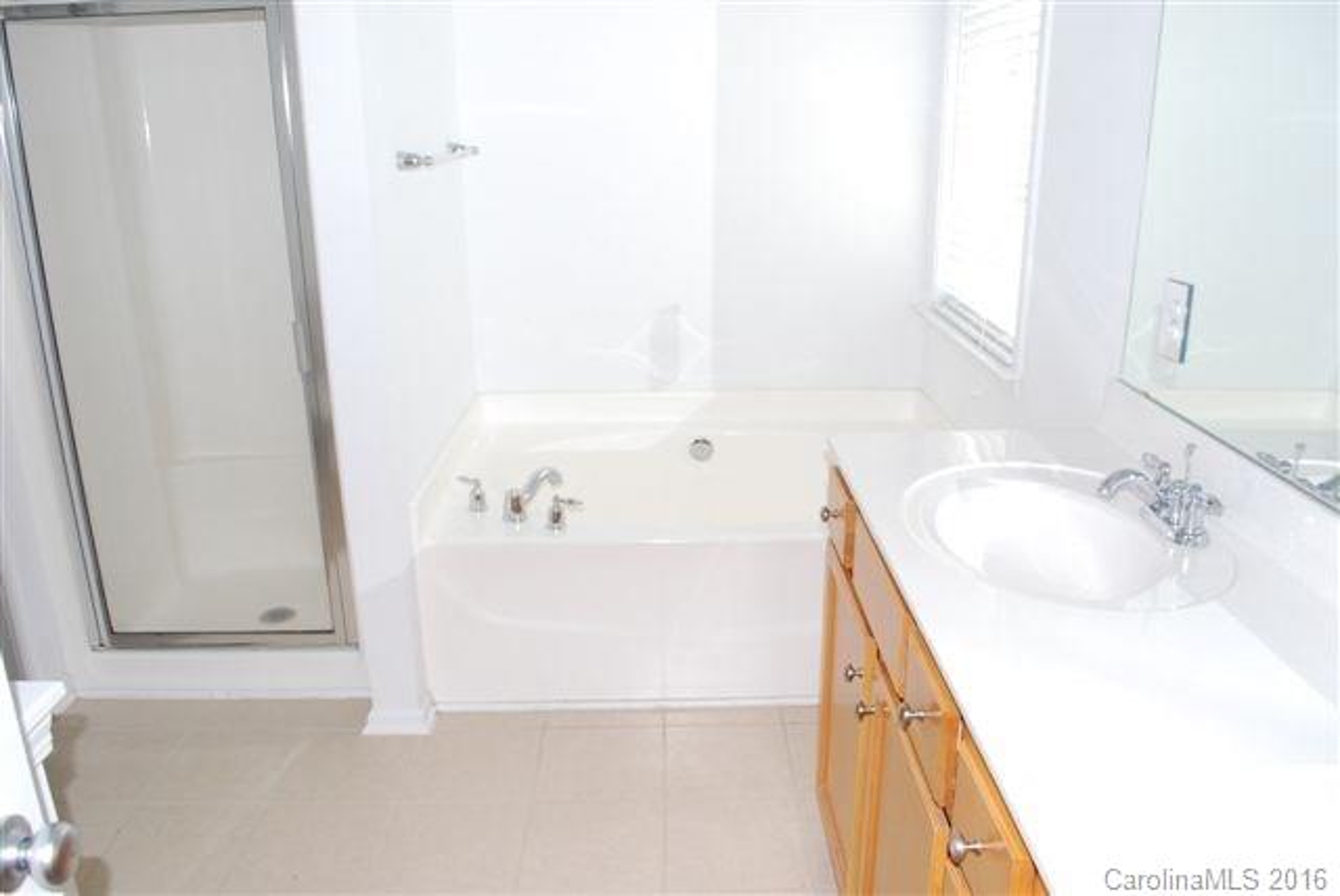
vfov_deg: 48.0
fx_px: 1006
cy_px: 448
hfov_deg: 67.3
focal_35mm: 27
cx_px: 670
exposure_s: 1/200
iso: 800
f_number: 7.1
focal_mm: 18
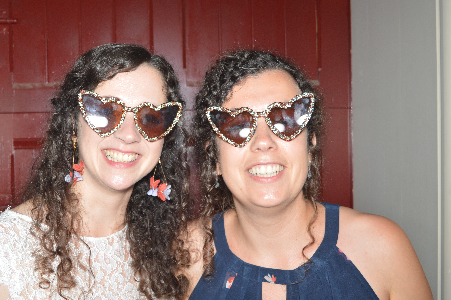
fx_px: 601
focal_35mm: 48
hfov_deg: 41.0
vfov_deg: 28.0
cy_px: 158
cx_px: 185
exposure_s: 1/100
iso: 400
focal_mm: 26
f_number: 5.6
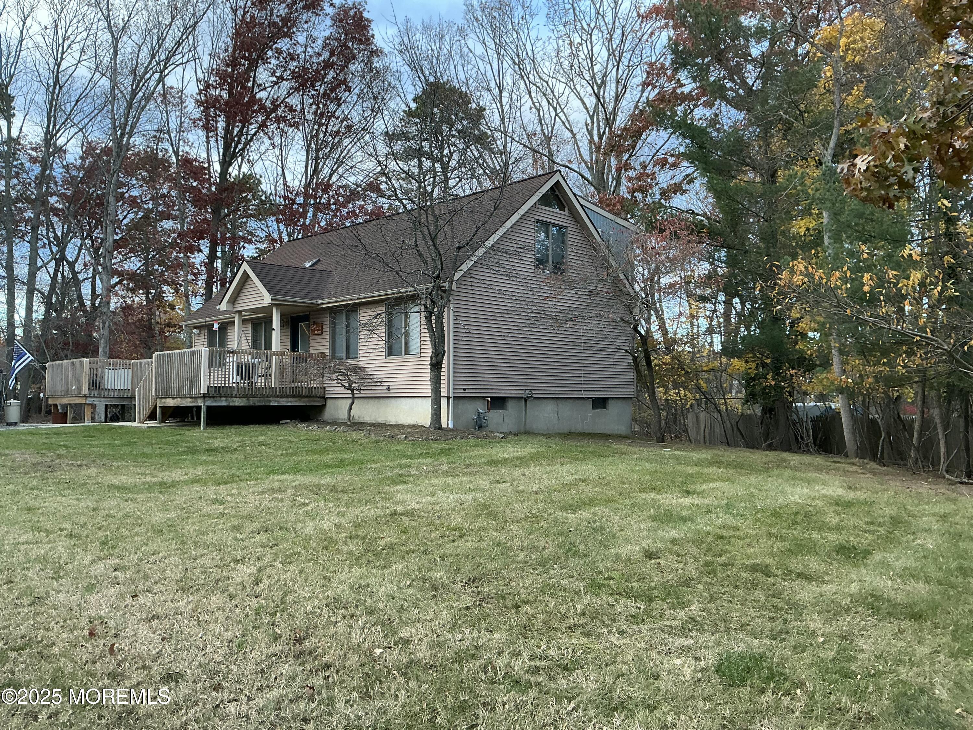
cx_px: 486
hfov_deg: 63.4
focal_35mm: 28
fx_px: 787
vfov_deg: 49.7
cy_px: 365
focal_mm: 3
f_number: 1.8
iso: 64
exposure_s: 1/120
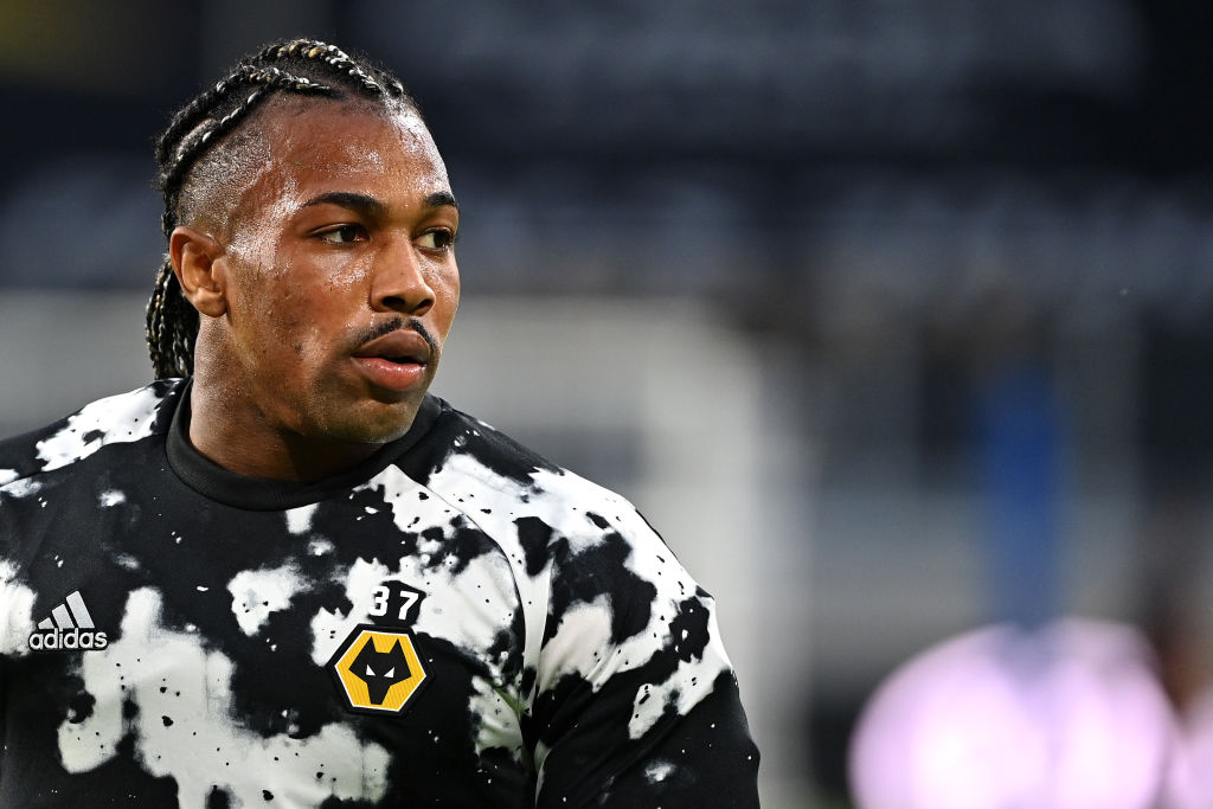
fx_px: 12805
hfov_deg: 5.4
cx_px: 606
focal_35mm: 380
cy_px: 404
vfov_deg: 3.6
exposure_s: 1/640
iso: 2000
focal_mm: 380
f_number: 4
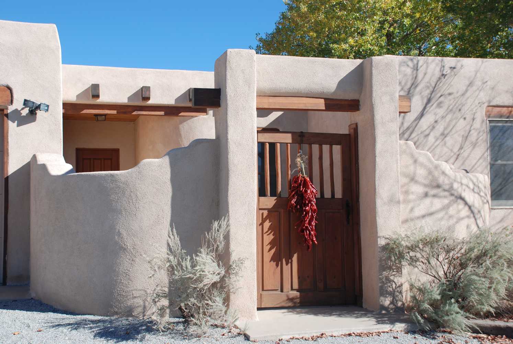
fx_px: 663
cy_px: 172
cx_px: 256
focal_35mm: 46
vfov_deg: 29.0
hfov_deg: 42.3
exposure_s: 1/200
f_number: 7.1
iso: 100
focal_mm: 31
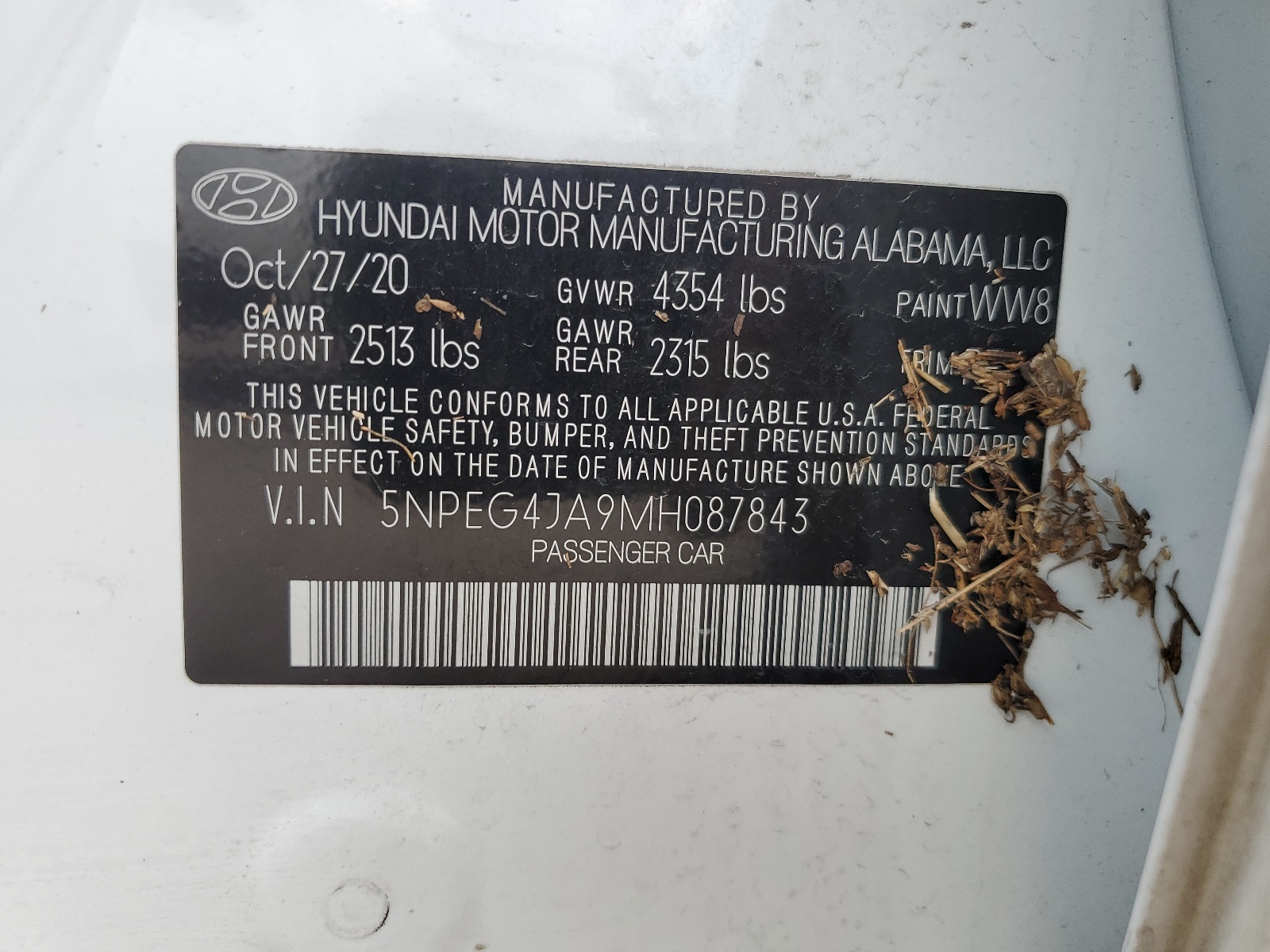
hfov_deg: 67.3
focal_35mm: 26
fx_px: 954
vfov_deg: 53.1
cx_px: 635
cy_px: 476
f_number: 1.5
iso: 50
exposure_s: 1/270
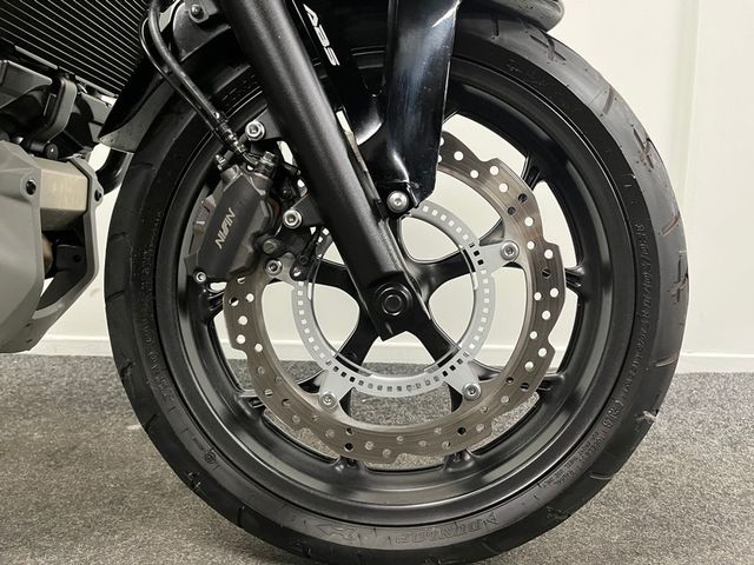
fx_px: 566
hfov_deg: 67.3
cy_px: 282
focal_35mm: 26
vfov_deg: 53.1
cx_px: 377
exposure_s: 1/50
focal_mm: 5.1
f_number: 1.6
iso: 400
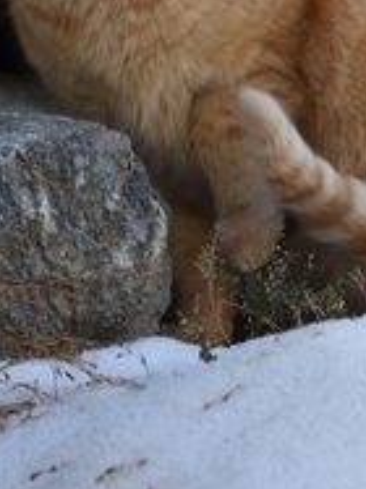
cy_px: -24
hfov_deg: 2.3
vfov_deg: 3.1
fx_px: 9132
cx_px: 316
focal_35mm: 647
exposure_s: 1/80
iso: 125
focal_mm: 140
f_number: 5.6
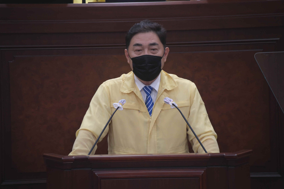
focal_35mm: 300
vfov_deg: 4.6
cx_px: 142
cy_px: 94
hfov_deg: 6.9
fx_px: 2364
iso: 3200
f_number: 5.6
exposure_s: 1/250
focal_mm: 300
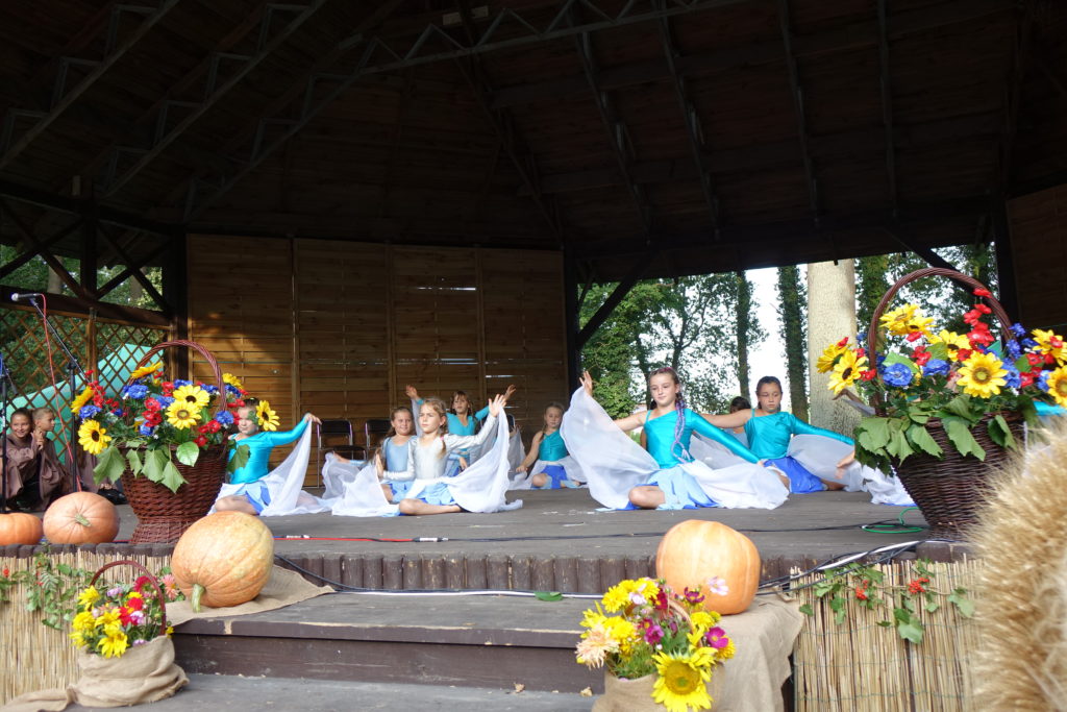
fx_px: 978
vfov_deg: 40.0
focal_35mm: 33
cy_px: 356
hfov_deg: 57.2
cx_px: 534
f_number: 2.8
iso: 125
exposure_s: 1/125
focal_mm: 12.03
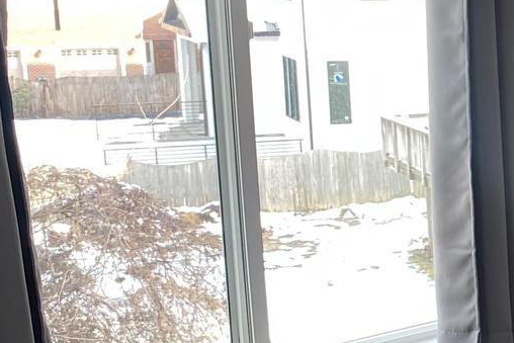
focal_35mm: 109
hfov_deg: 16.1
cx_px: 895
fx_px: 1557
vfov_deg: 12.5
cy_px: 248
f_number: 1.8
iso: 64
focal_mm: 4.25
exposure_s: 1/120
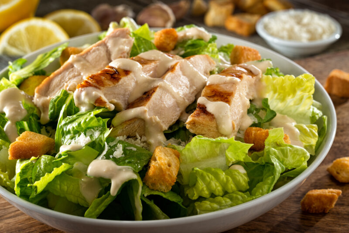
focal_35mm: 55
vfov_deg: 24.6
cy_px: 116
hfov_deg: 36.2
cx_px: 174
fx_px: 533
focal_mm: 55
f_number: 11
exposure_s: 1/160
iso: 100
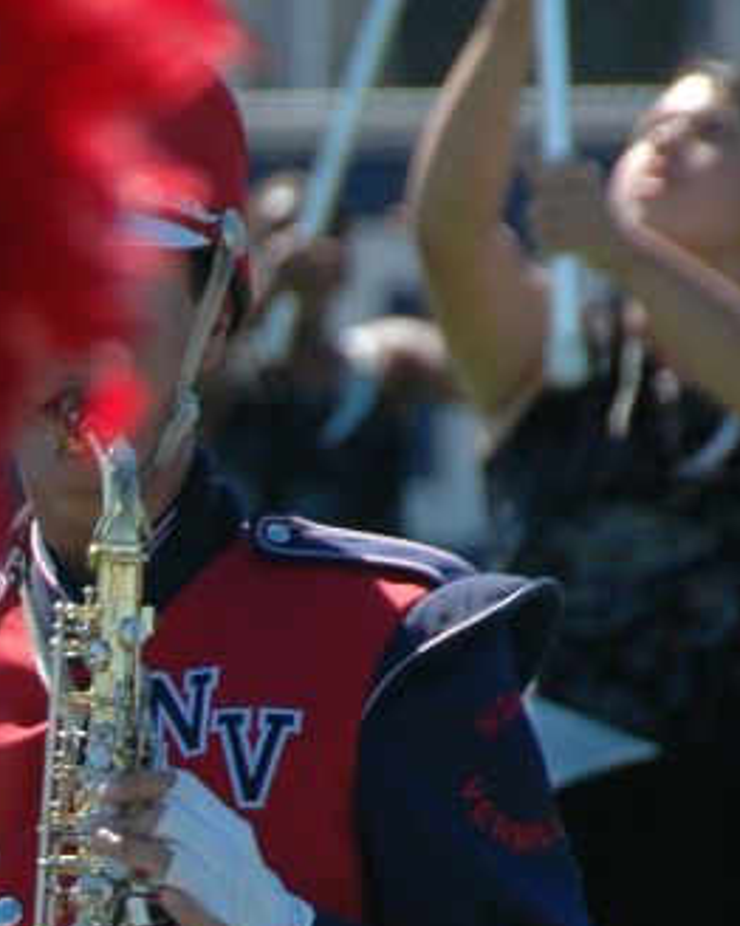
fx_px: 24086
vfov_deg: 2.2
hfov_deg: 1.8
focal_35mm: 879
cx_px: -169
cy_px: 946
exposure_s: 1/500
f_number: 5.6
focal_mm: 200
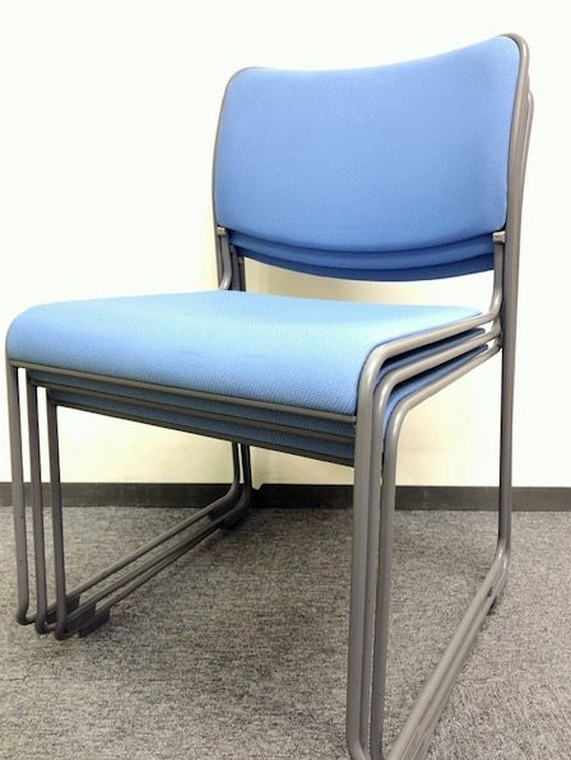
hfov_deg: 46.8
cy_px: 402
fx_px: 660
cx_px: 277
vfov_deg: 59.9
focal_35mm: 30
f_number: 1.8
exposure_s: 1/15
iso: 40
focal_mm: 4
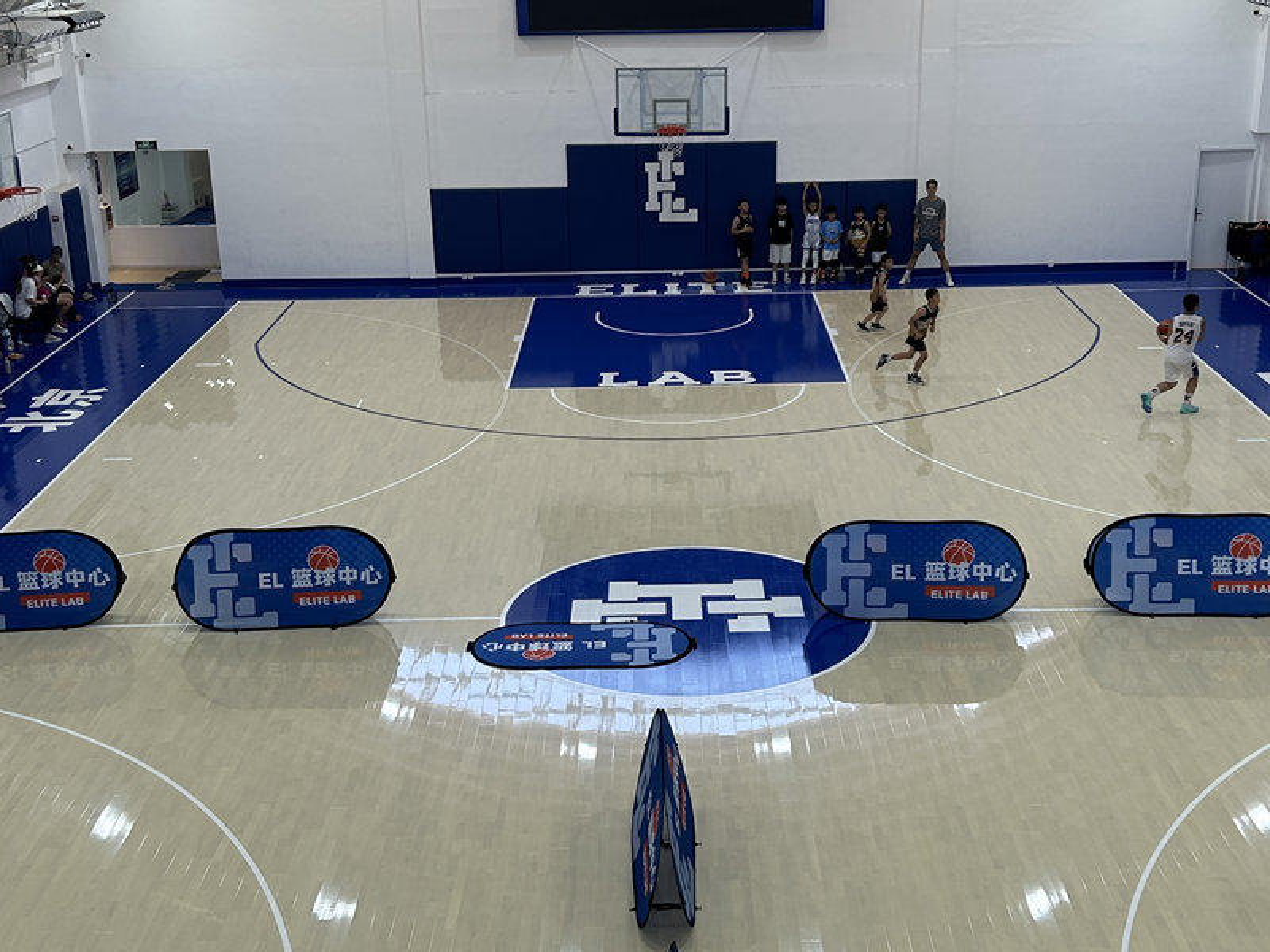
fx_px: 954
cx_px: 635
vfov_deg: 53.1
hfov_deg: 67.3
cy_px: 476
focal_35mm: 26
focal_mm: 5.7
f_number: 1.5
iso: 50
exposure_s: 1/184
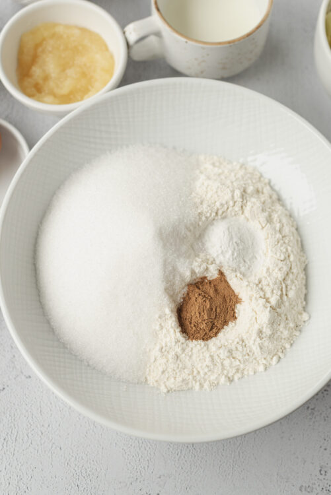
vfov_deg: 39.6
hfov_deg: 27.0
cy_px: 248
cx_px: 166
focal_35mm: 50
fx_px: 689
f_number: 4
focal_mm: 50
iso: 160
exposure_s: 1/30
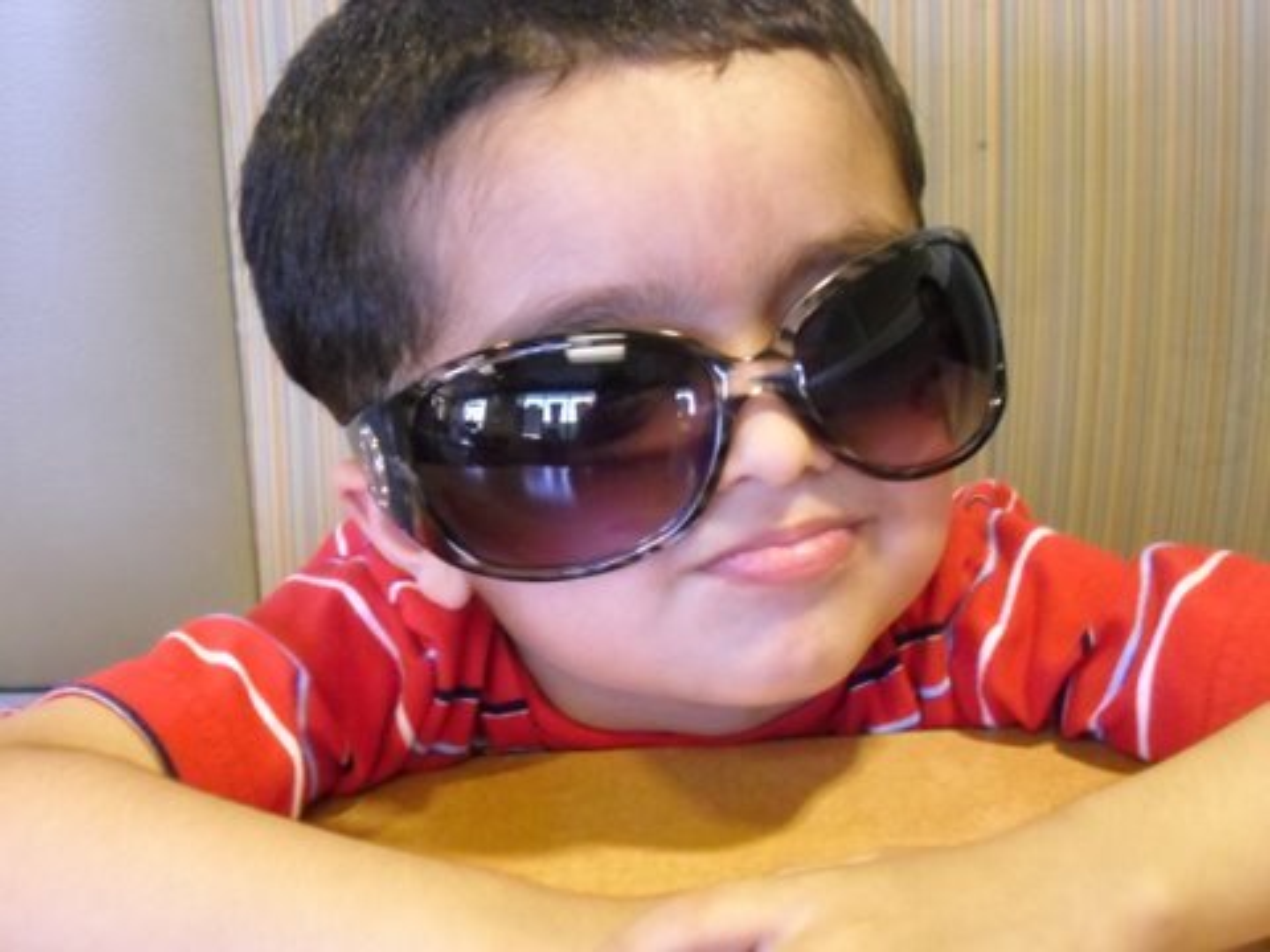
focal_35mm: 65
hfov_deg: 29.8
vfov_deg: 22.6
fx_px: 2385
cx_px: 635
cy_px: 476
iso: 800
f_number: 5.3
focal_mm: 11.7
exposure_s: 1/20
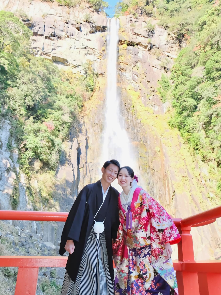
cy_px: 144
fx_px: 281
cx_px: 111
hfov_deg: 42.9
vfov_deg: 55.3
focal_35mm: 33
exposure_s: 1/250
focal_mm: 20
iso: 1600
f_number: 5.6
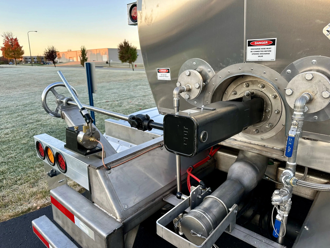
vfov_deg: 56.8
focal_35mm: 24
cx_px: 165
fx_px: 229
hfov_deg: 71.6
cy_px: 124
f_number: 1.78
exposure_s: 1/121
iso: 100
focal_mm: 6.86
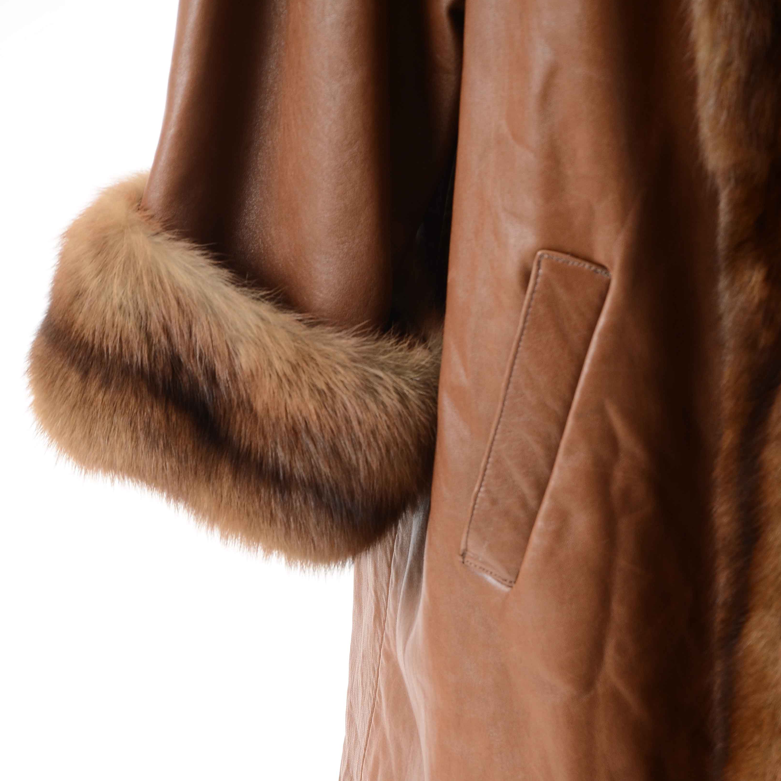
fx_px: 5173
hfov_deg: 8.6
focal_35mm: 203
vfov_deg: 8.6
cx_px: 390
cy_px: 540
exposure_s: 1/80
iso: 160
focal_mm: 105
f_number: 6.3
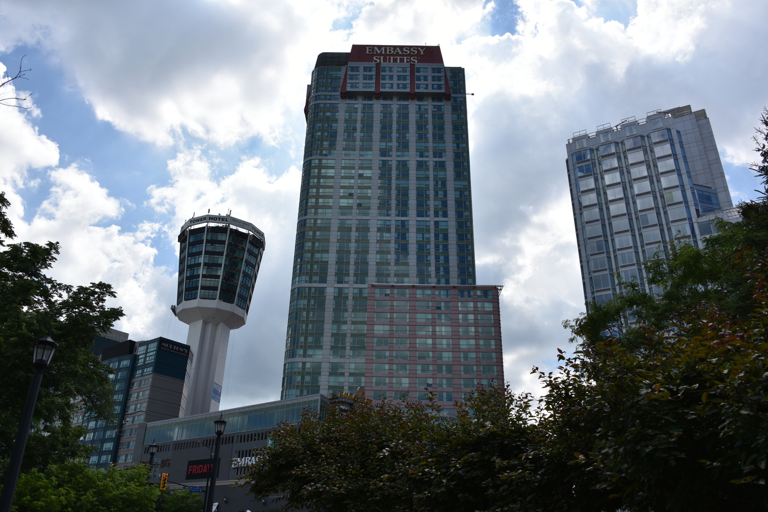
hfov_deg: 65.5
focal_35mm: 28
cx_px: 384
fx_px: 597
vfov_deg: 46.4
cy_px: 256
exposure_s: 1/250
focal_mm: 28
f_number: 10
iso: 100
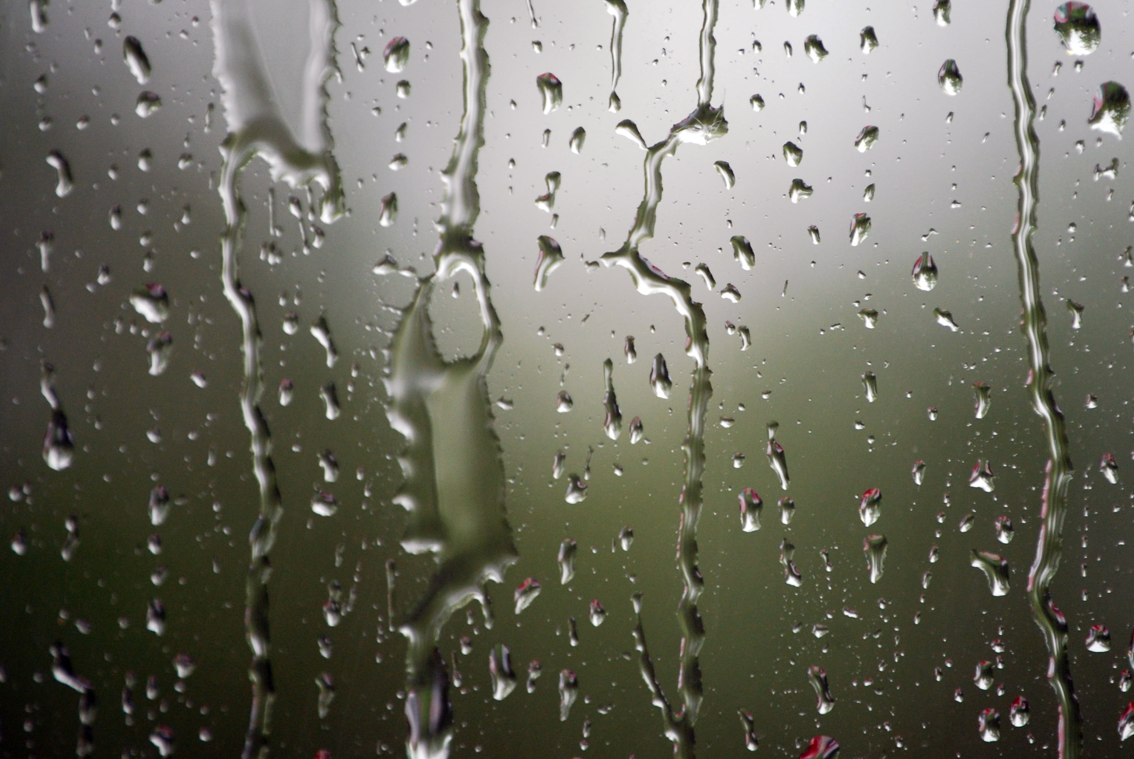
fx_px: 12332
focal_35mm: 391
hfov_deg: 5.3
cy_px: 279
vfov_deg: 3.5
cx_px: 663
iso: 400
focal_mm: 200
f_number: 5.6
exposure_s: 1/60
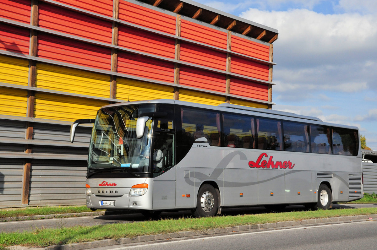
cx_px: 188
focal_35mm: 57
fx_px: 596
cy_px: 125
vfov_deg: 23.7
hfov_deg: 35.1
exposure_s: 1/640
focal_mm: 38
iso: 800
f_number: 13
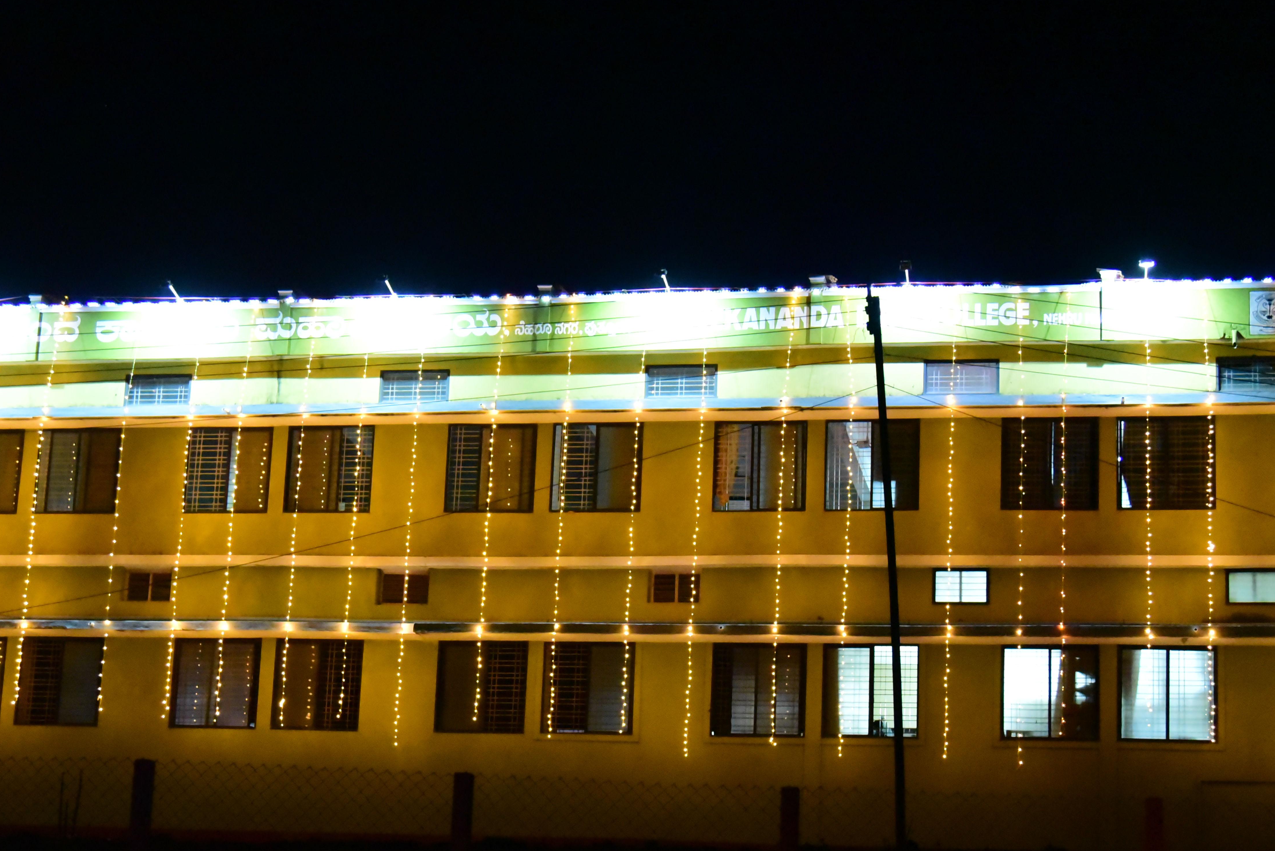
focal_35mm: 68
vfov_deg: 20.0
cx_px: 588
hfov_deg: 29.6
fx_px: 2409
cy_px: 510
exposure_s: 1/80
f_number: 4
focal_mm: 50
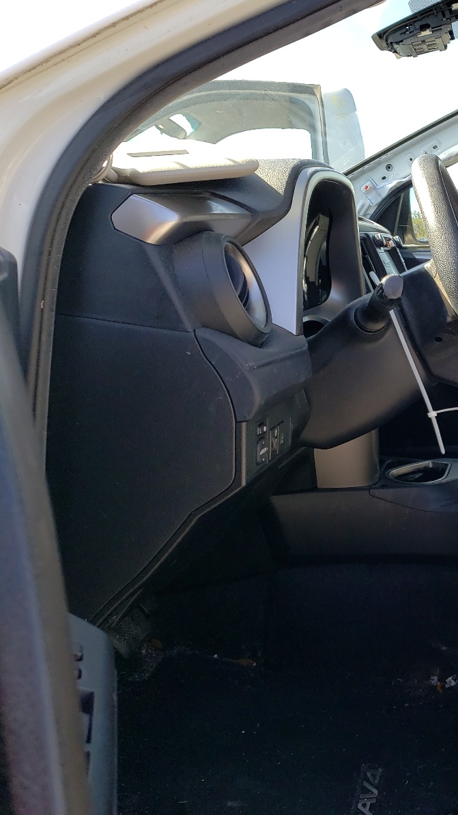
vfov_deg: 52.8
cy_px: 406
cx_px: 535
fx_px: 820
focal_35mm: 38
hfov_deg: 27.7
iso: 50
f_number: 1.5
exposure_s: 1/435
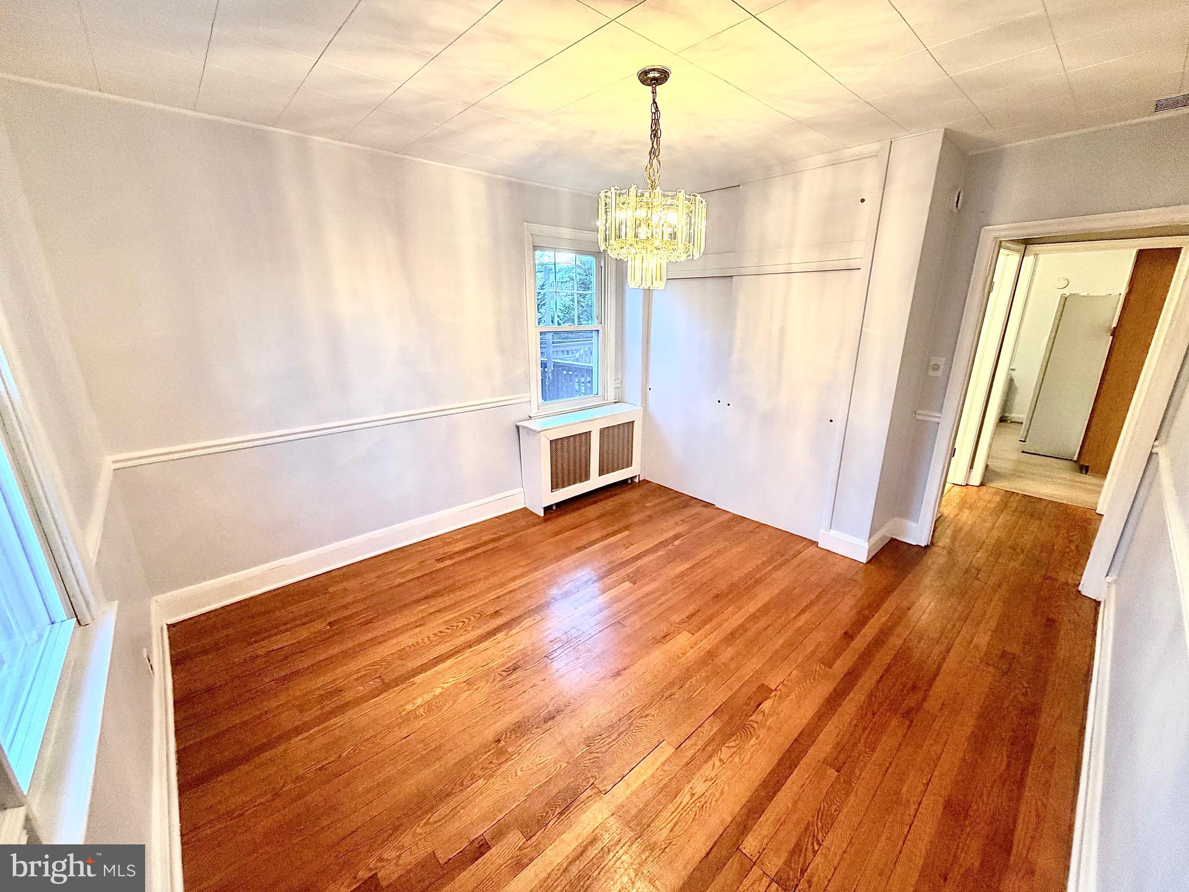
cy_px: 446
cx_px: 594
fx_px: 481
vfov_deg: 85.7
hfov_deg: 102.1
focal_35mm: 14
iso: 250
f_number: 2.2
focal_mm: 2.22
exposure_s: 1/60
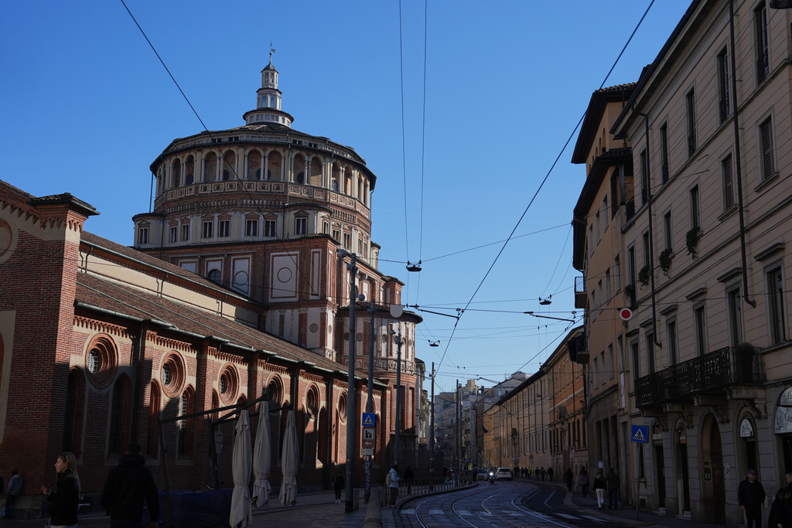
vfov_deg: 29.9
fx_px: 990
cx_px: 396
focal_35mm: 45
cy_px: 264
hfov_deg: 43.6
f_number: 2.8
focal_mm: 45
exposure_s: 1/5000
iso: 250
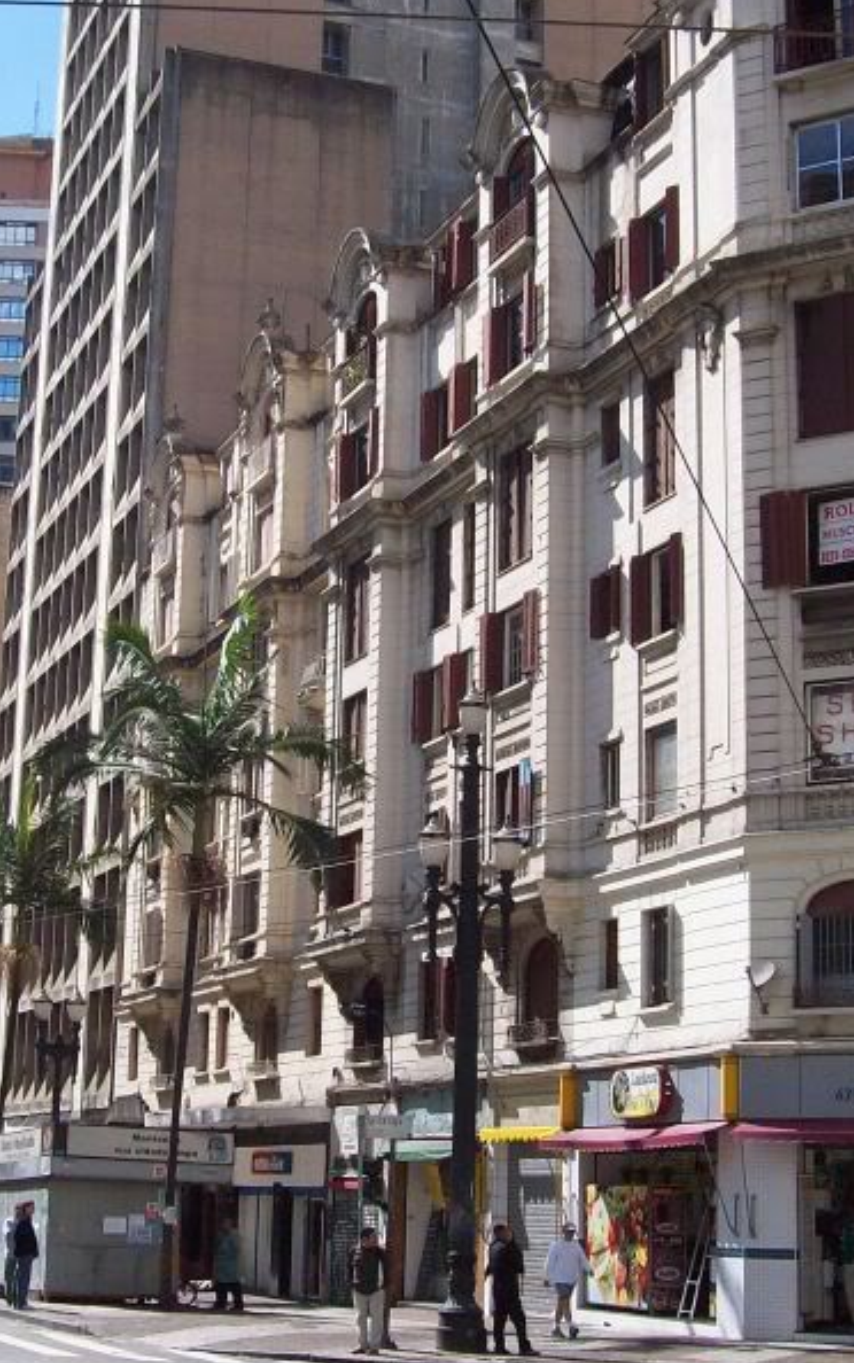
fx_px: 2268
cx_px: 243
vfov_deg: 33.5
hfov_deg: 21.2
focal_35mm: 61
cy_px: 660
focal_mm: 6
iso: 80
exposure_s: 1/416
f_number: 4.8
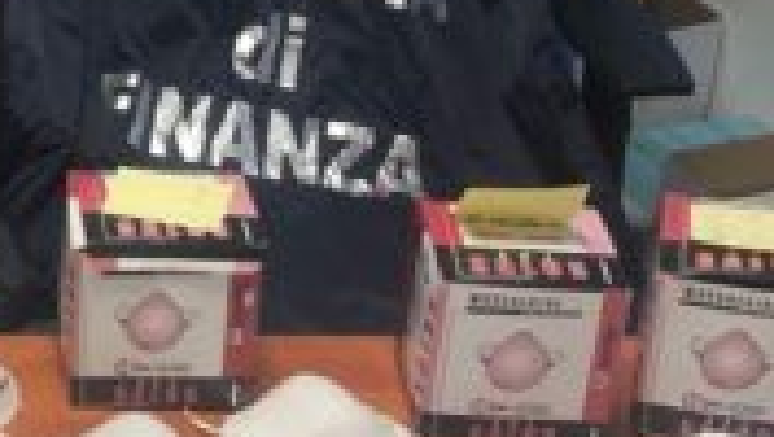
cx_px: -450
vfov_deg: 9.4
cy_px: 256
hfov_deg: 15.2
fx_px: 2650
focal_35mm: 129
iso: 40
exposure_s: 1/20
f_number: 1.8
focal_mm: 3.99
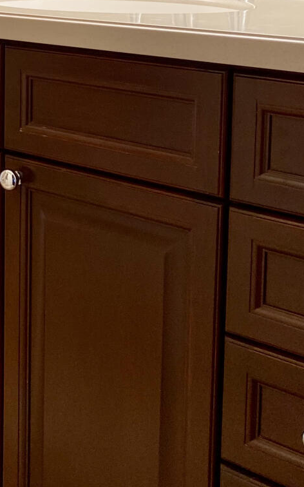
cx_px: -108
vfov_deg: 27.0
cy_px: 28
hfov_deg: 16.7
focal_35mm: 73
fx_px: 968
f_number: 1.8
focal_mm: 4.25
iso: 80
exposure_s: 1/60
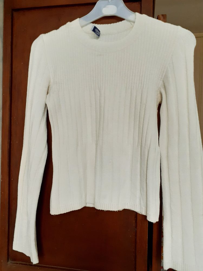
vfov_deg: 65.3
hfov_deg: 51.4
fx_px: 211
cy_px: 136
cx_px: 102
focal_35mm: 27
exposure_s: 1/50
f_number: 1.9
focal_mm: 3.6
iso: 200
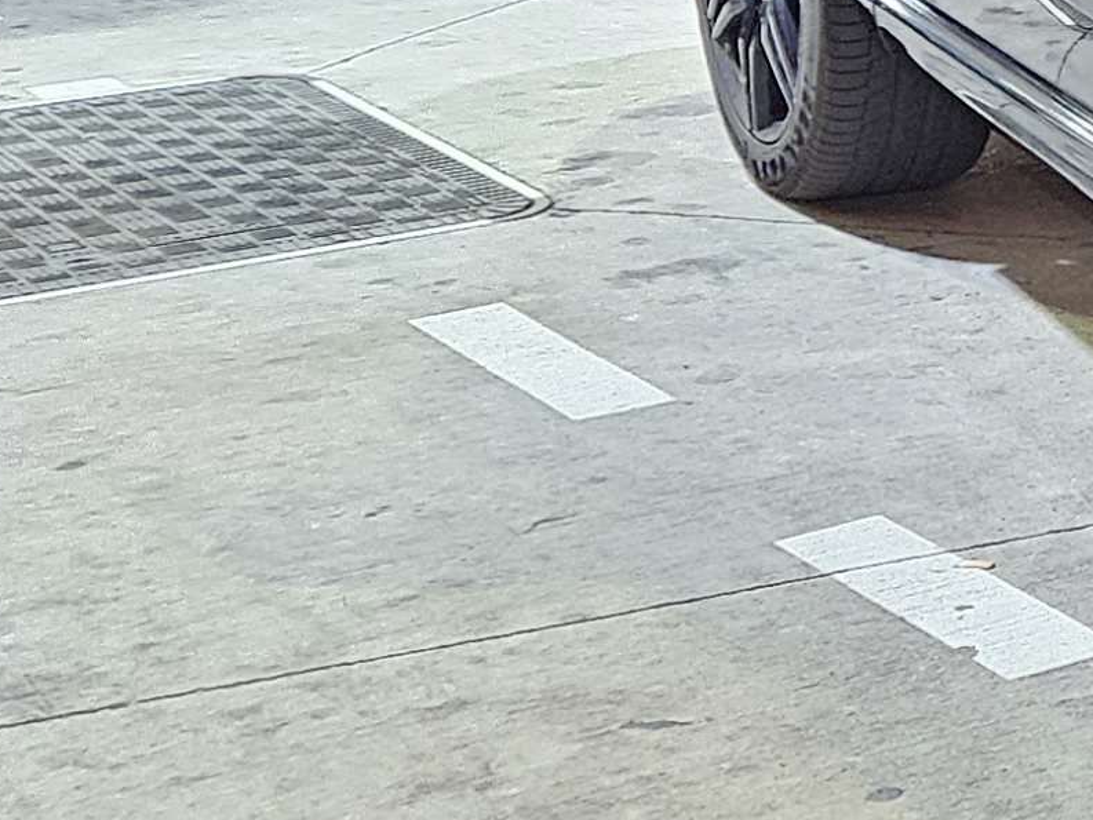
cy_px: -45
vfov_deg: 12.6
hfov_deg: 13.3
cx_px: 2493
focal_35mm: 116
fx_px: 3663
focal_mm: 5.4
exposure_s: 1/25
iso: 500
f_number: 1.8
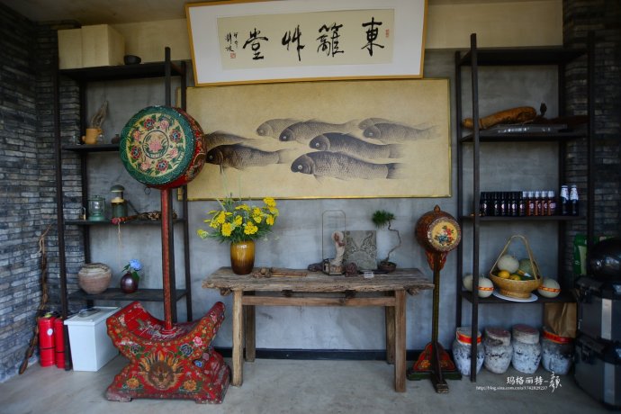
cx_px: 310
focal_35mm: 18
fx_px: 310
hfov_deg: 90.0
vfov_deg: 67.4
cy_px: 207
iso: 200
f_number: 4
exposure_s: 1/100
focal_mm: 18
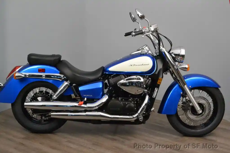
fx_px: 345
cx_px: 115
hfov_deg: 36.9
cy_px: 76
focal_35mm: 54
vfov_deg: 25.0
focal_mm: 36
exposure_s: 1/60
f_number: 11
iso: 3200
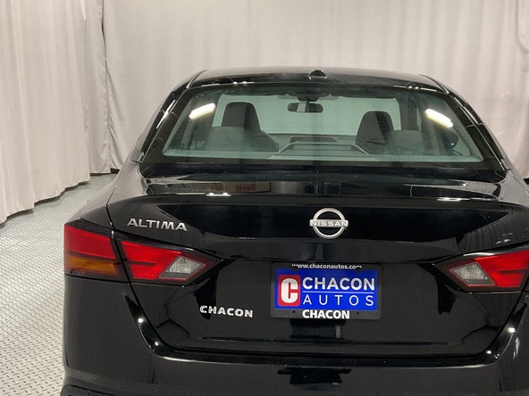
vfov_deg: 30.6
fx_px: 718
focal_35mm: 47
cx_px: 287
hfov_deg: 40.4
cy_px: 276
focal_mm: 3
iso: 80
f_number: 1.8
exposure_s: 1/50
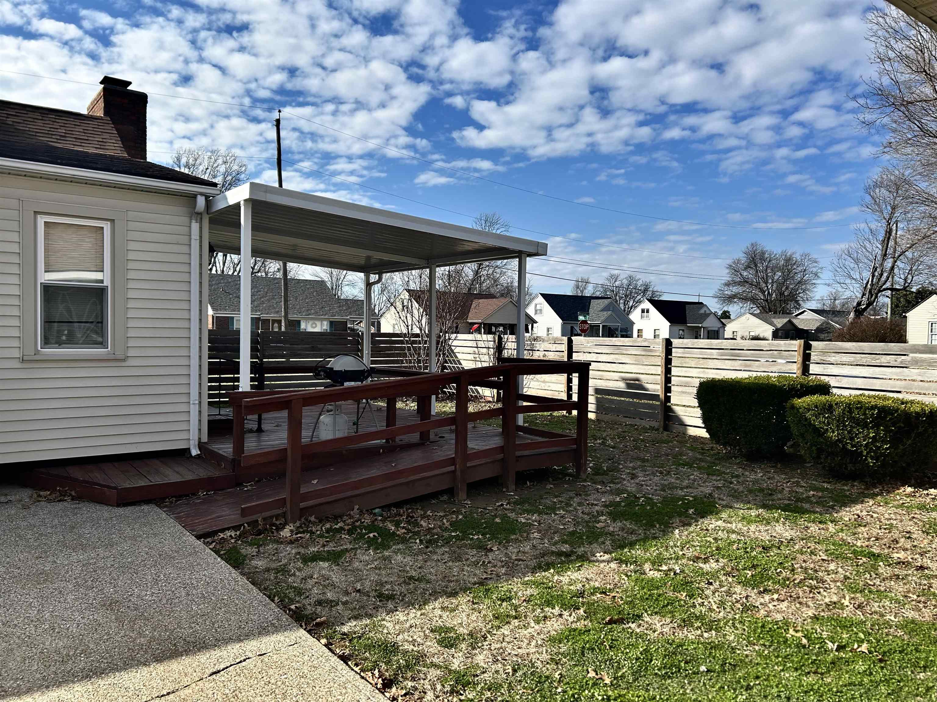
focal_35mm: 26
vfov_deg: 53.1
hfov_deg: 67.3
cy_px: 351
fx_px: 704
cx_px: 468
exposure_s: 1/4115
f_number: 1.5
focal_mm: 5.7
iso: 50
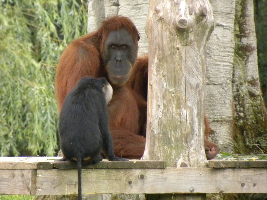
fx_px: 6441
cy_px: 80
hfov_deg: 2.4
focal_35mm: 835
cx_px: 105
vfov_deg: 1.8
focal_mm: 110.4
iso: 400
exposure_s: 1/163
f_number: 5
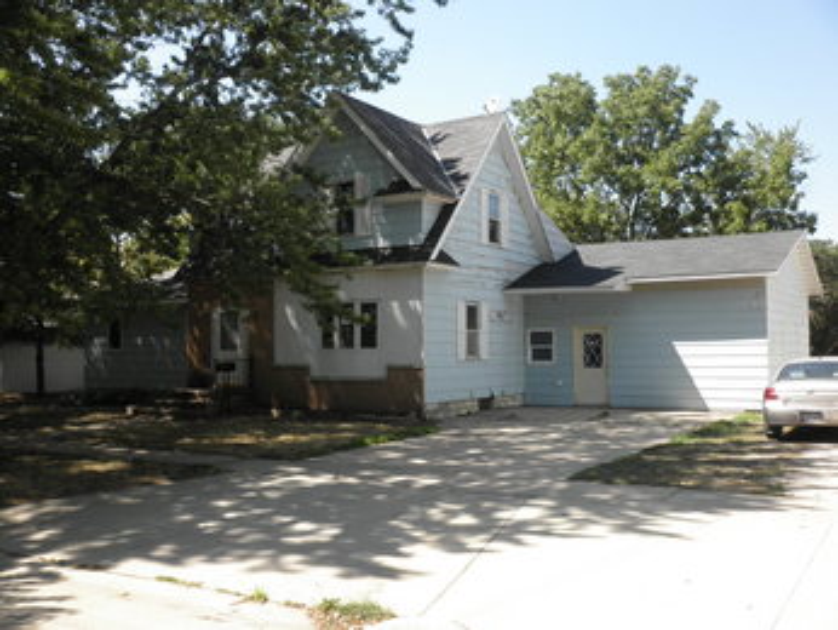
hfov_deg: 52.6
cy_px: 315
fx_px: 848
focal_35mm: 35
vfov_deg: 40.7
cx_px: 419
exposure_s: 1/320
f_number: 3.2
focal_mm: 6.1
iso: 64
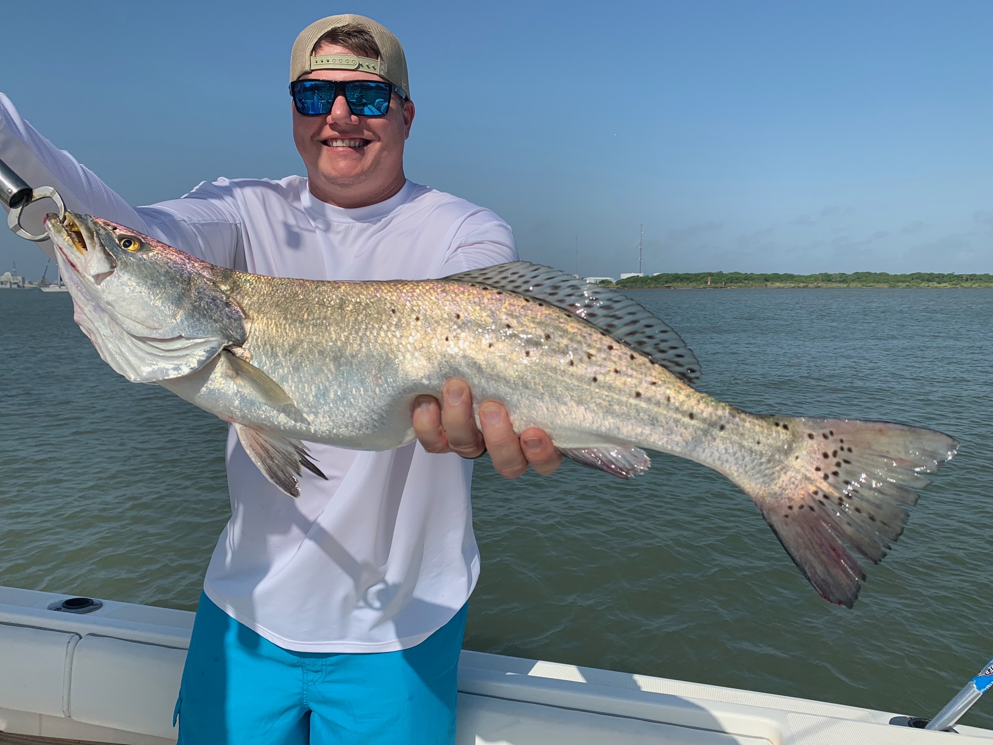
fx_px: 746
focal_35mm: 26
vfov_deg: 53.1
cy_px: 372
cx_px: 496
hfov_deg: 67.3
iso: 25
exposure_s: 1/5128
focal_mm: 4.25
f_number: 1.8
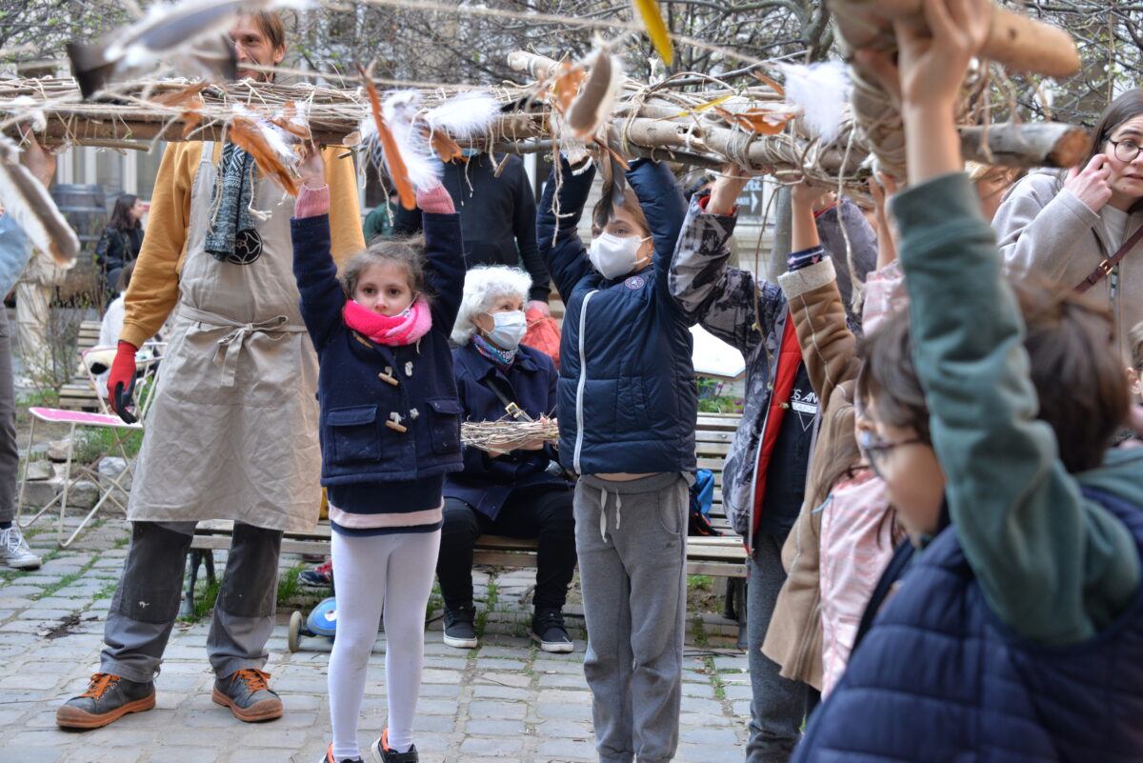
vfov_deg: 21.9
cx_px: 572
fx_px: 1969
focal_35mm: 62
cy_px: 382
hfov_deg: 32.4
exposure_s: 1/60
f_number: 6.7
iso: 640
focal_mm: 62
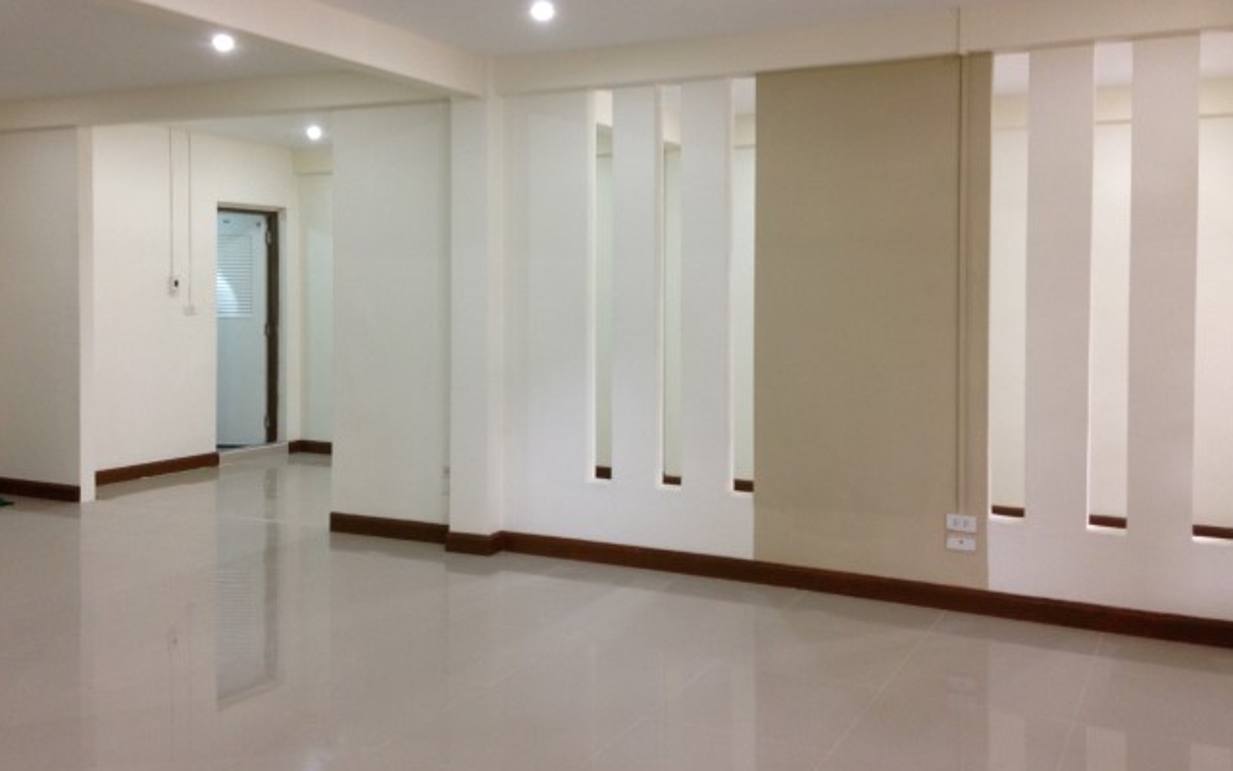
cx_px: 612
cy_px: 312
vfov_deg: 35.2
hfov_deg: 54.0
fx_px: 1210
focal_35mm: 36
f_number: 2.4
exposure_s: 1/20
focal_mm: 4.12
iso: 100
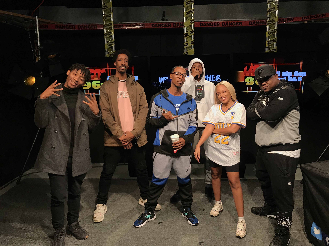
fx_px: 266
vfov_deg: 49.7
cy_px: 123
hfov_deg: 63.4
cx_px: 164
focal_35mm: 28
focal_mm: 3.99
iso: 25
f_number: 1.8
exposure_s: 1/40
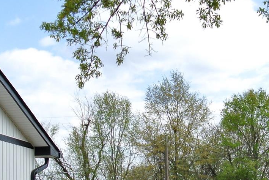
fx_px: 583
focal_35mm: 78
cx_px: 214
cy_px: 237
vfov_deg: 16.5
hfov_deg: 25.5
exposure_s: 1/400
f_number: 4.5
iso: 100
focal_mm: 10
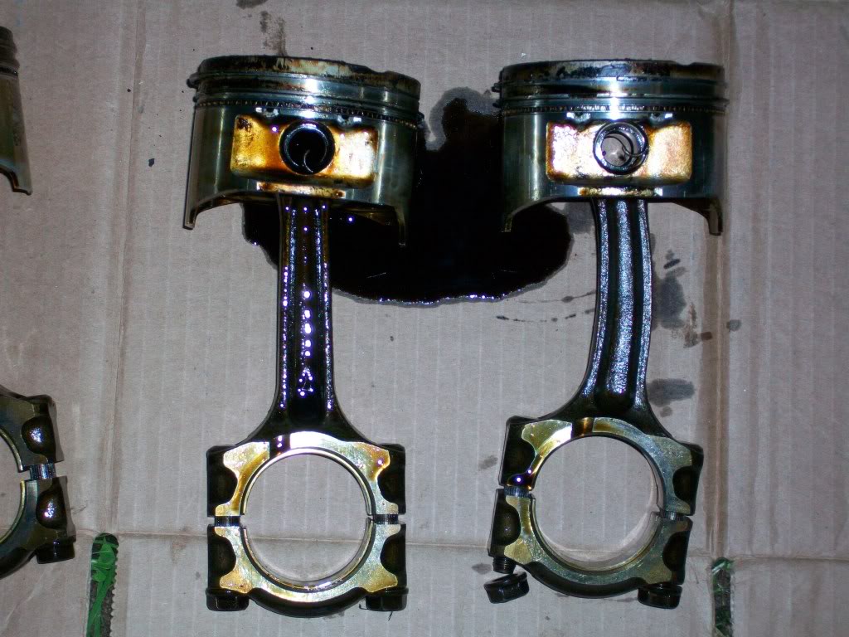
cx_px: 424
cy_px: 318
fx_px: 2355
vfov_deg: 15.4
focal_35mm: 96
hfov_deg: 20.4
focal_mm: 17.1
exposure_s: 1/100
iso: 120
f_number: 5.1
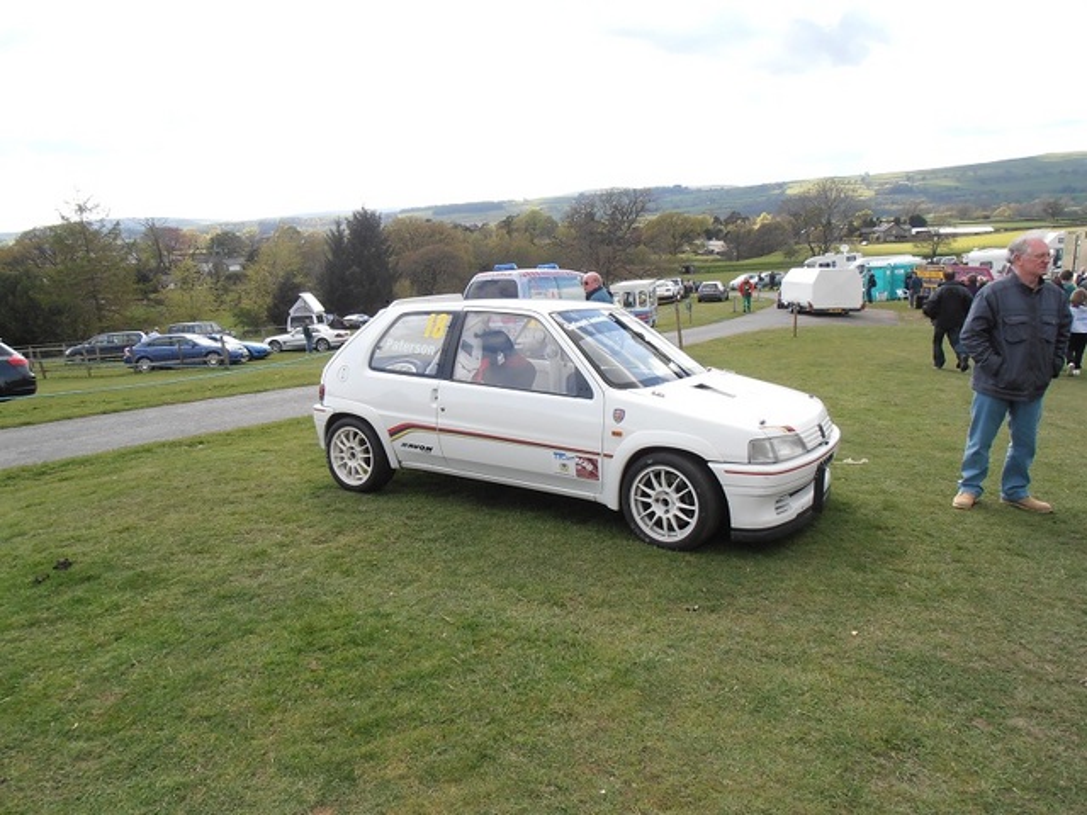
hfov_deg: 71.6
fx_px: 754
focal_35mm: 24
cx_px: 544
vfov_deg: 56.8
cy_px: 408
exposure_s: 1/500
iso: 80
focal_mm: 4.2
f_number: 3
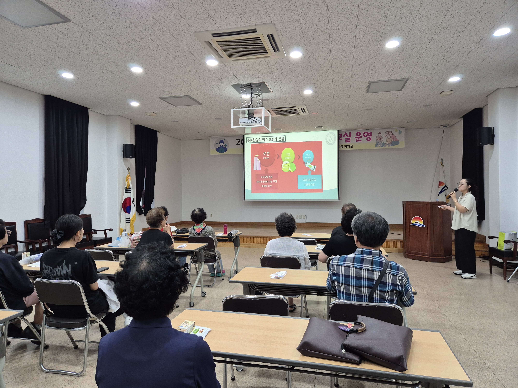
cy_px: 194
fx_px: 344
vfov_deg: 58.9
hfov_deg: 73.9
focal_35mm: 23
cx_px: 259
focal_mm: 5.4
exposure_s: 1/120
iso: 400
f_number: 1.8
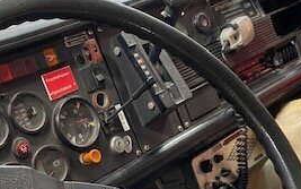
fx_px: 542
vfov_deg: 19.6
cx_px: 107
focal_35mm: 66
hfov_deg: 30.9
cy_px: 143
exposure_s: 1/40
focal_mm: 4.25
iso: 640
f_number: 1.8
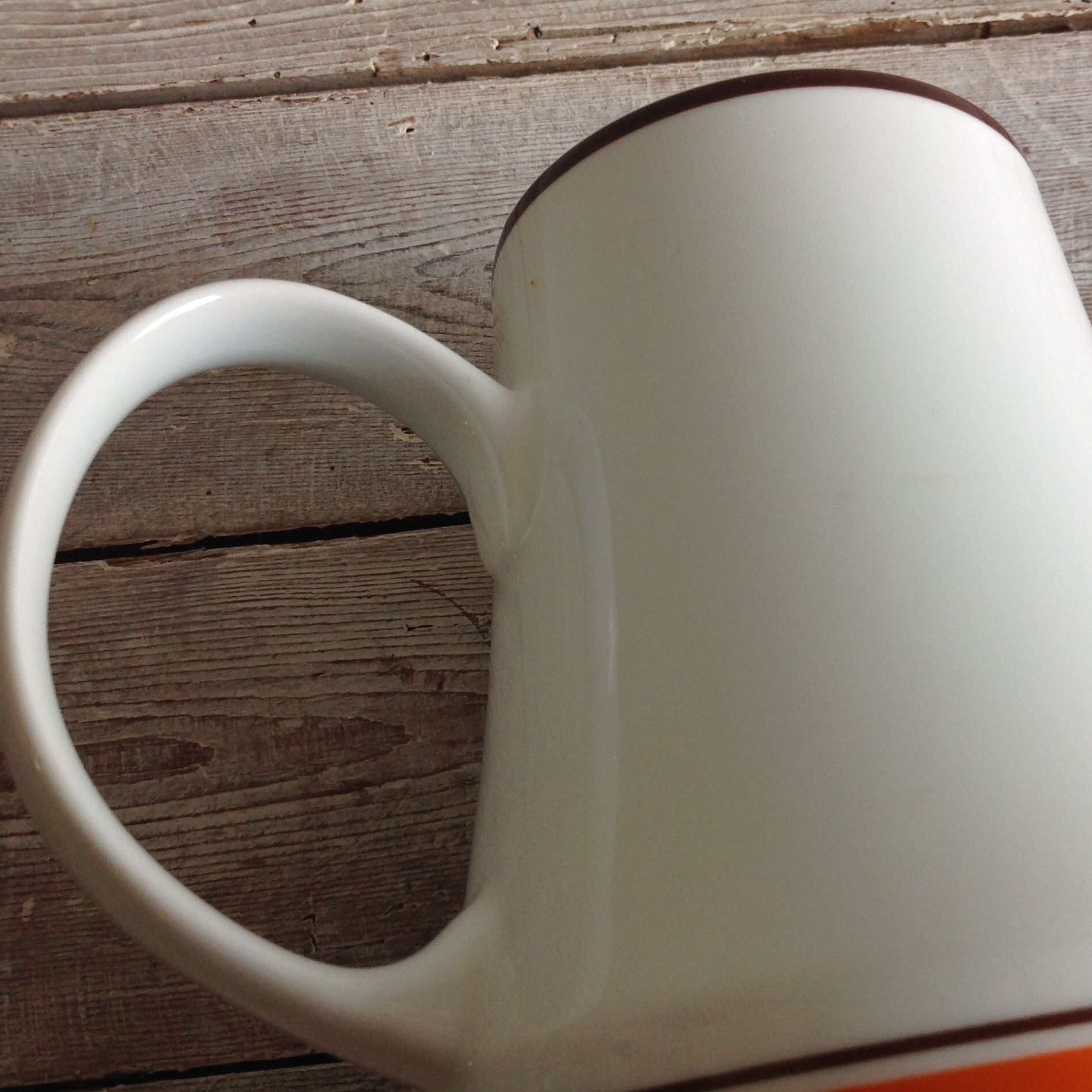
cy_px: 541
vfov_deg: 40.0
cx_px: 721
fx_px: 1499
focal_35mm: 42
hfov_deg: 39.6
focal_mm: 4.28
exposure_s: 1/60
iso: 64
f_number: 2.4
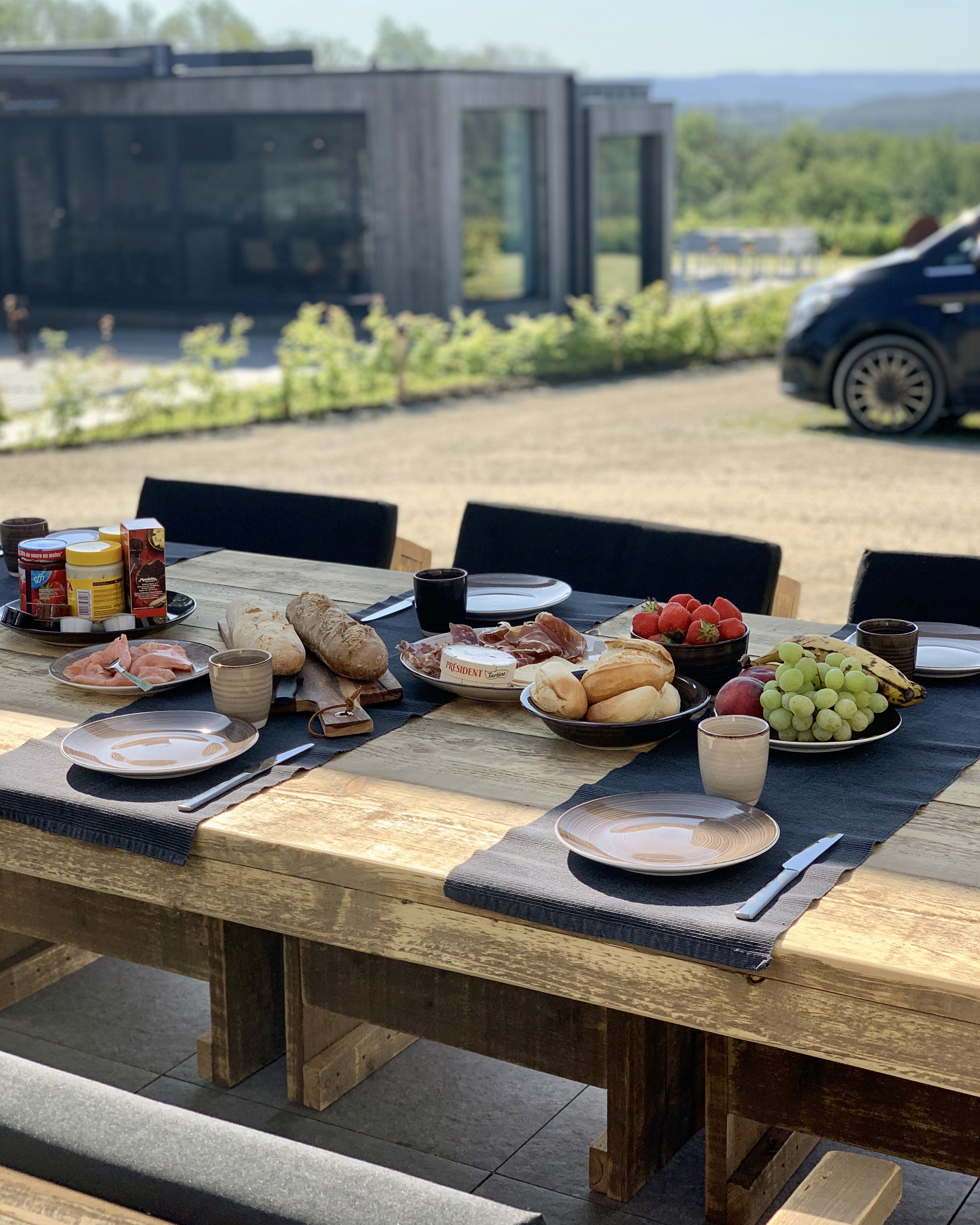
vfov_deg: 34.1
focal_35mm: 55
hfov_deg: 27.6
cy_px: 592
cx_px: 487
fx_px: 1994
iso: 16
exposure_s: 1/695
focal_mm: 6
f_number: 2.4
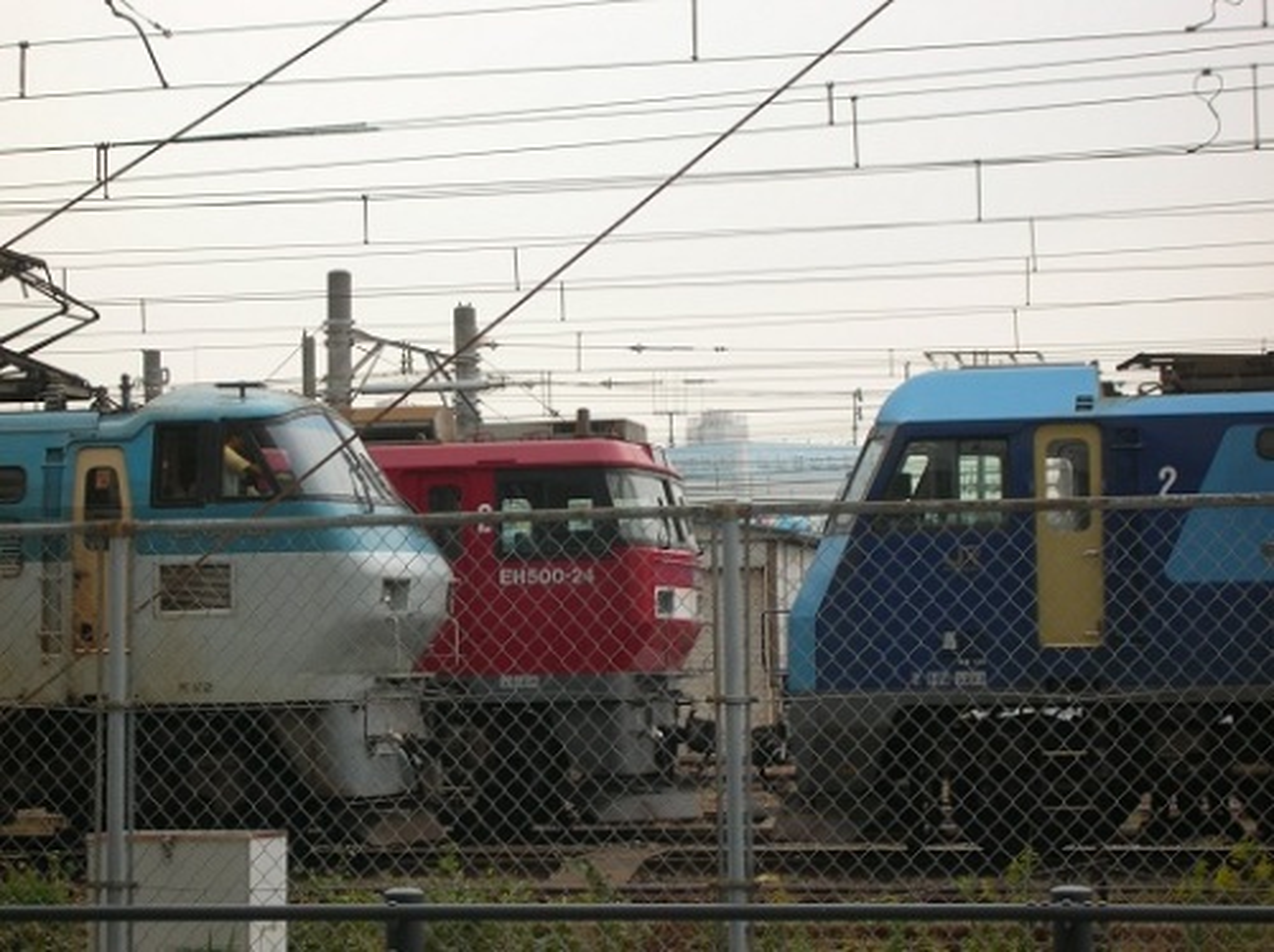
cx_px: 637
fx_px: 3861
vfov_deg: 14.1
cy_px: 476
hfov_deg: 18.7
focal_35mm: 105
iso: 50
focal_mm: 17.4
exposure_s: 1/10.4
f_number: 4.9
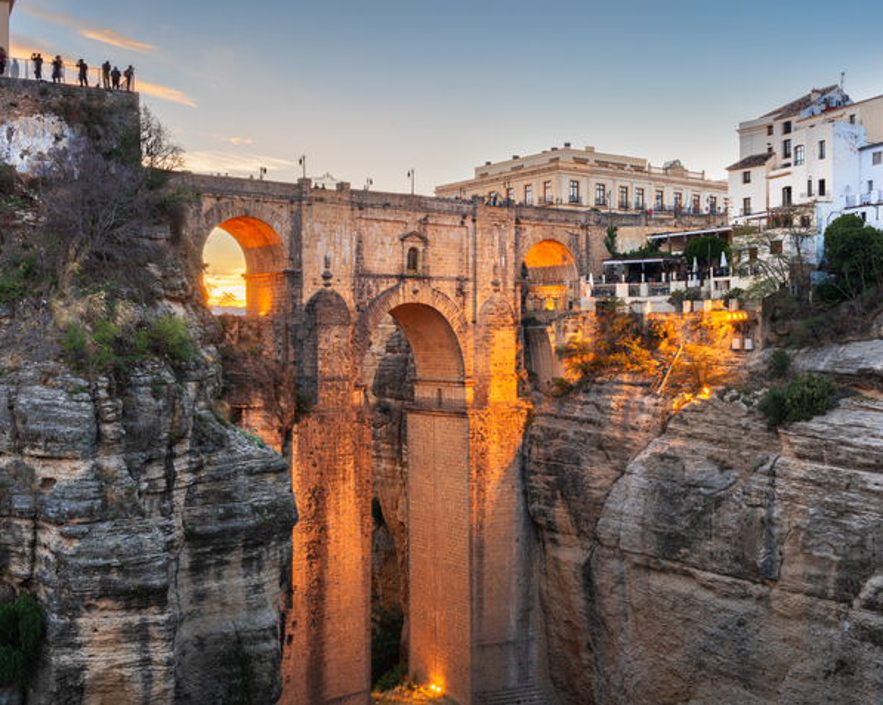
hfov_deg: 44.8
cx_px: 473
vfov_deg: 36.5
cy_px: 350
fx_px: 1071
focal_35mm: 41
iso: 100
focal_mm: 36
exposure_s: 4
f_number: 11
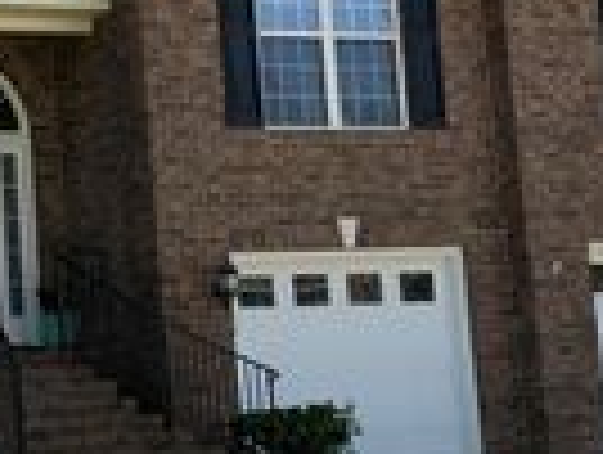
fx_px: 1885
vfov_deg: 13.7
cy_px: 205
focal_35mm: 108
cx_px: 54
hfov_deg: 17.9
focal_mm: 3
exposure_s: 1/556
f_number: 1.8
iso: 16
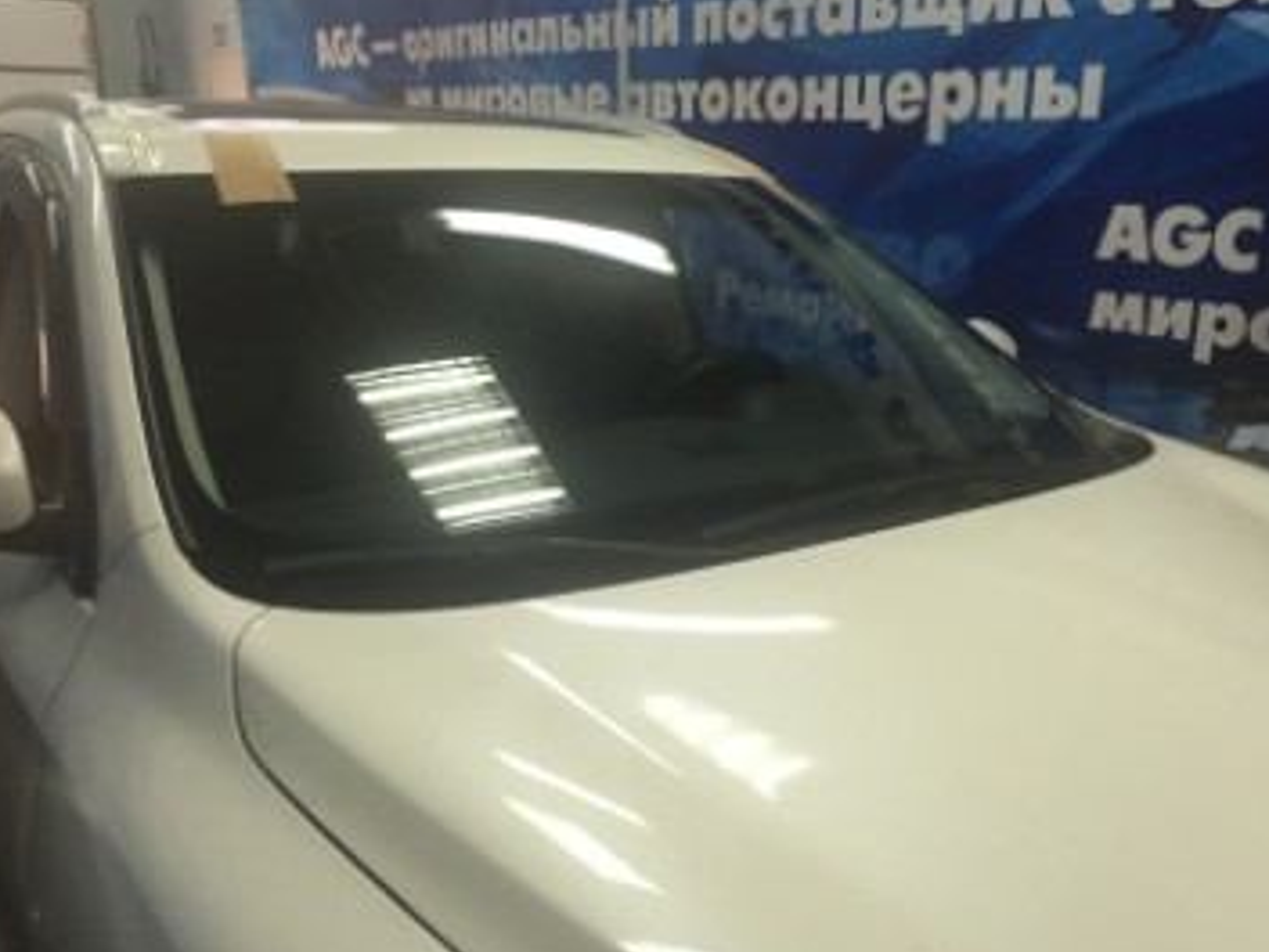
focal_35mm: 33
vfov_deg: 42.9
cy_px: 530
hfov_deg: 55.3
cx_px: 674
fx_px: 1210
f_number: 2.2
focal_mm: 4.15
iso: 64
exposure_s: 1/33
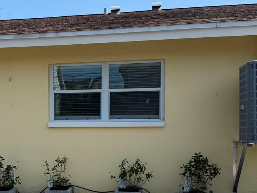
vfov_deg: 25.1
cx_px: 47
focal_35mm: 58
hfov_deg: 32.2
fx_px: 431
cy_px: 129
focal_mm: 6.76
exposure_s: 1/4405
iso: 80
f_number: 1.78
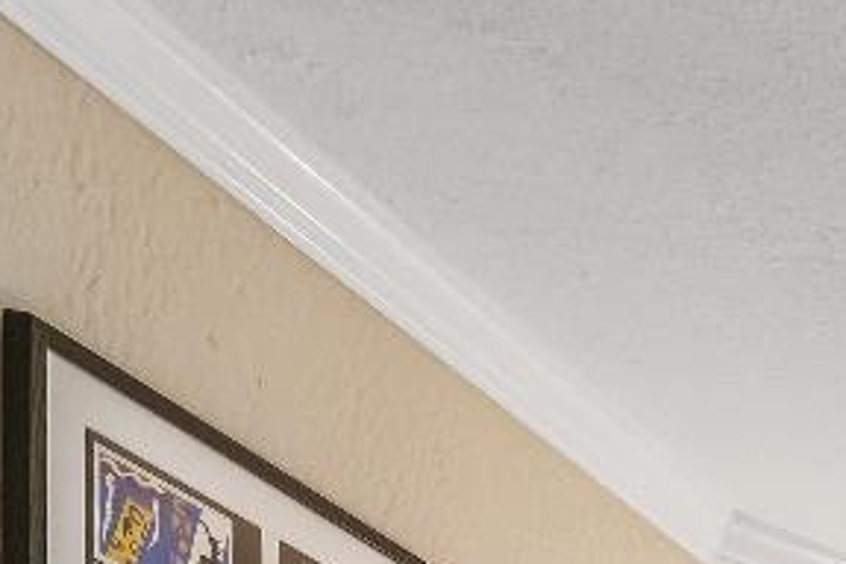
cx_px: 2121
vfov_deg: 13.2
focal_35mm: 73
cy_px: 1410
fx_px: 1715
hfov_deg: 14.4
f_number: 8
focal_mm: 14
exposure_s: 1/20
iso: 200
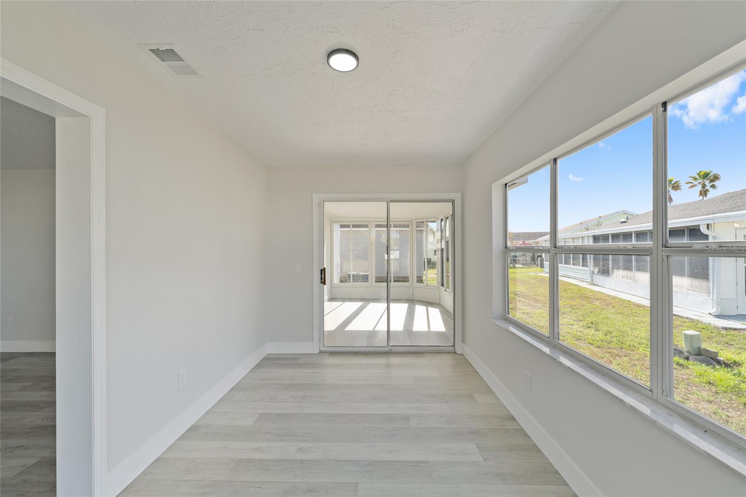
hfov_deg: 104.3
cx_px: 373
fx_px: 290
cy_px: 248
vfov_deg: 81.2
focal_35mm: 14
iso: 160
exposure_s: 1/13
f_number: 8
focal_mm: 14
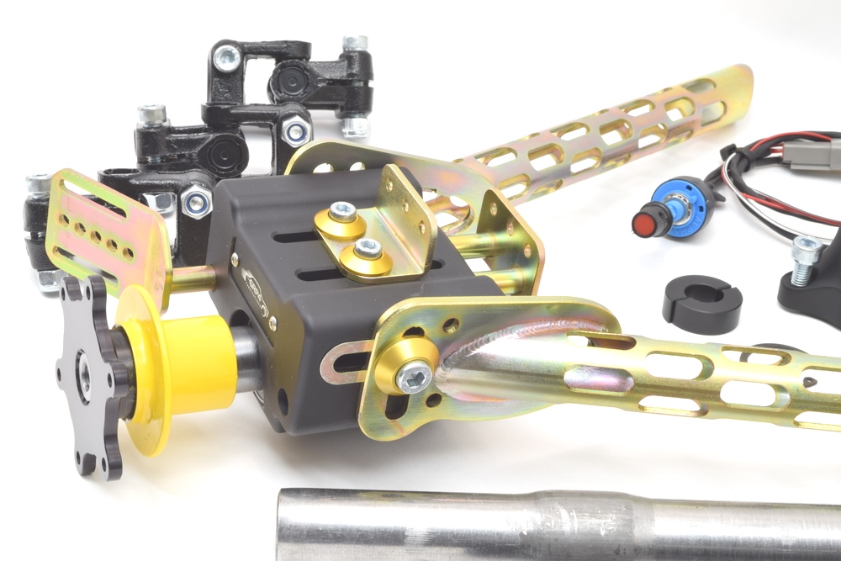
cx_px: 420
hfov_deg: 24.6
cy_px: 280
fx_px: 1927
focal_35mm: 82
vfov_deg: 16.6
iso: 100
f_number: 22
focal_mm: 55
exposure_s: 1
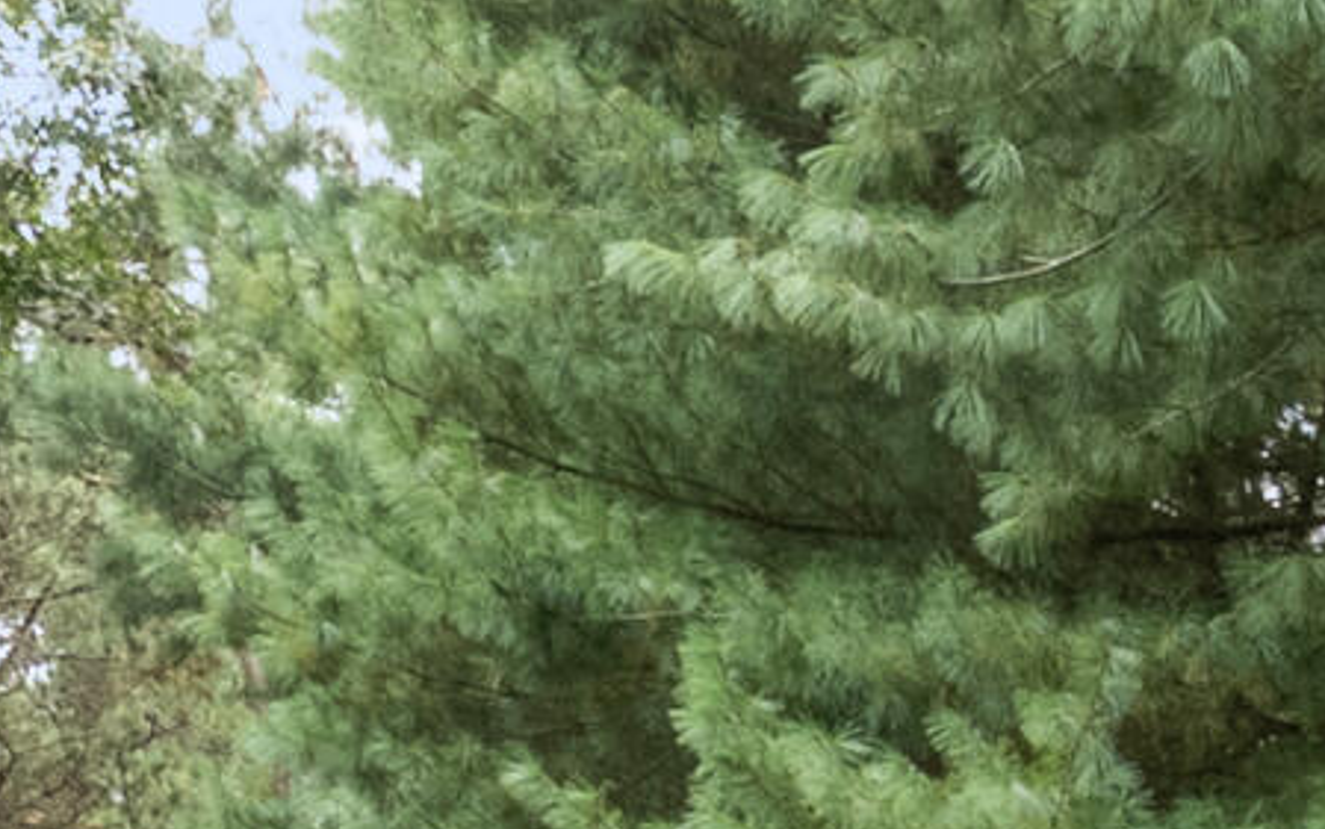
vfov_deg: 9.3
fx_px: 3938
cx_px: 1650
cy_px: 2550
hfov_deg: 18.0
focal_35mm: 109
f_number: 18
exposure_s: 1/25
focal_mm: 16
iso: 640
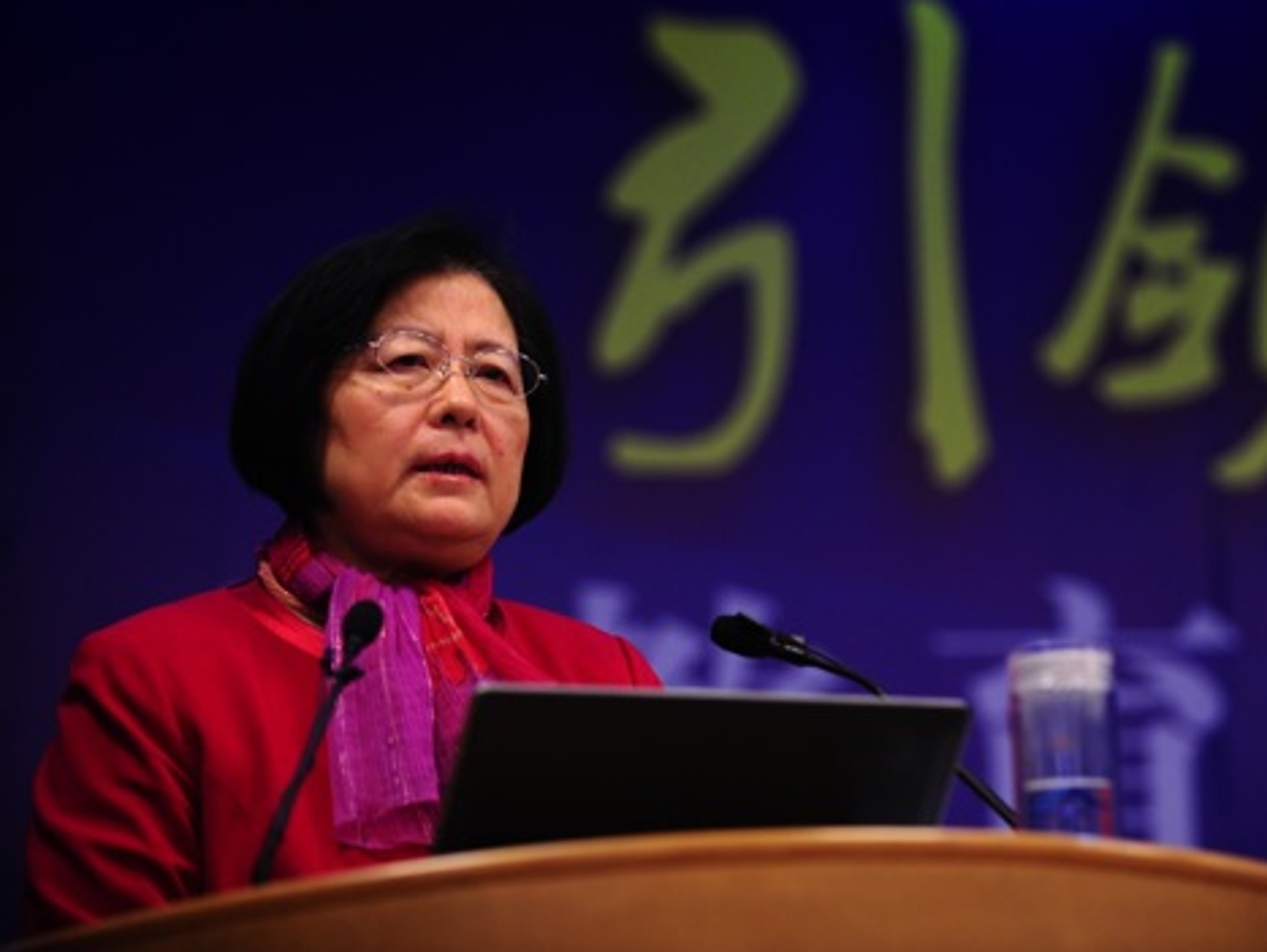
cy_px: 419
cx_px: 798
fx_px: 5421
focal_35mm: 148
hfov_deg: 13.3
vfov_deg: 10.0
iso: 1000
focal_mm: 120
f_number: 2.8
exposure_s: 1/400
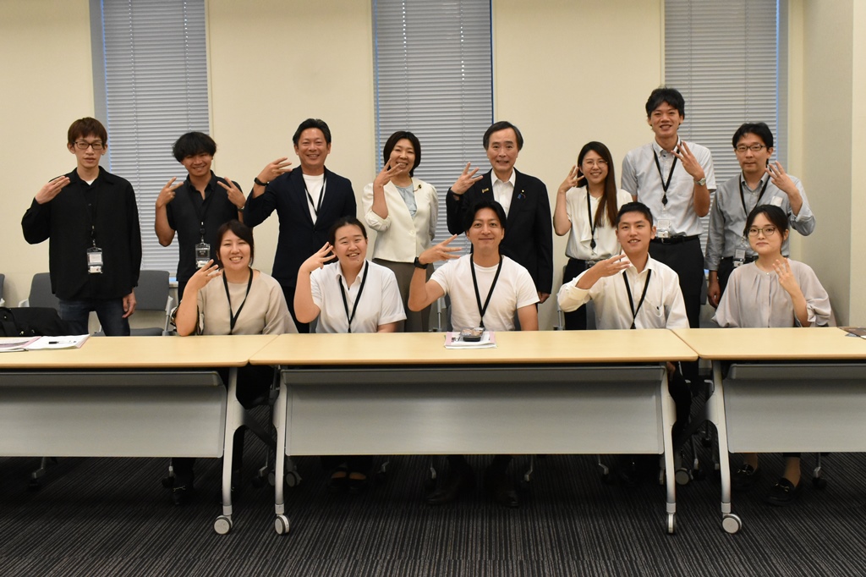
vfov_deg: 47.9
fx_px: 649
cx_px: 433
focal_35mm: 27
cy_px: 288
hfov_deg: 67.4
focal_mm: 18
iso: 2500
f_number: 6.3
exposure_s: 1/160
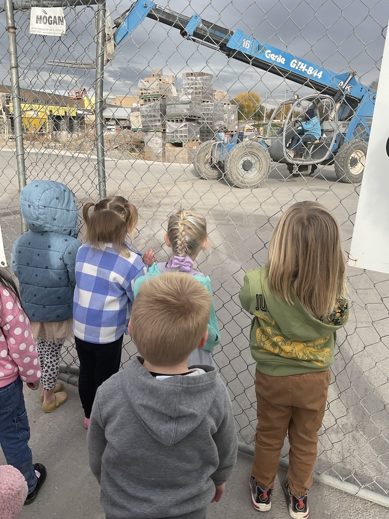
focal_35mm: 29
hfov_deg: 48.2
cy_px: 260
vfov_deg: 61.7
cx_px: 194
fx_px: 435
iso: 16
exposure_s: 1/478
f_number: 1.8
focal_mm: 3
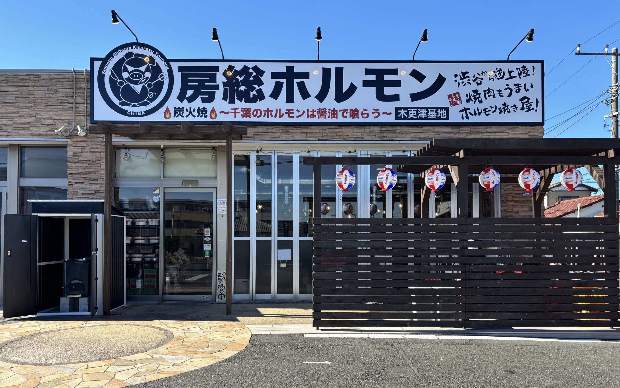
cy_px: 231
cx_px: 312
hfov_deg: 66.5
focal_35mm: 28
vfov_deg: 44.3
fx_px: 473
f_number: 1.6
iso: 50
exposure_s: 1/1437
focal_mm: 5.96
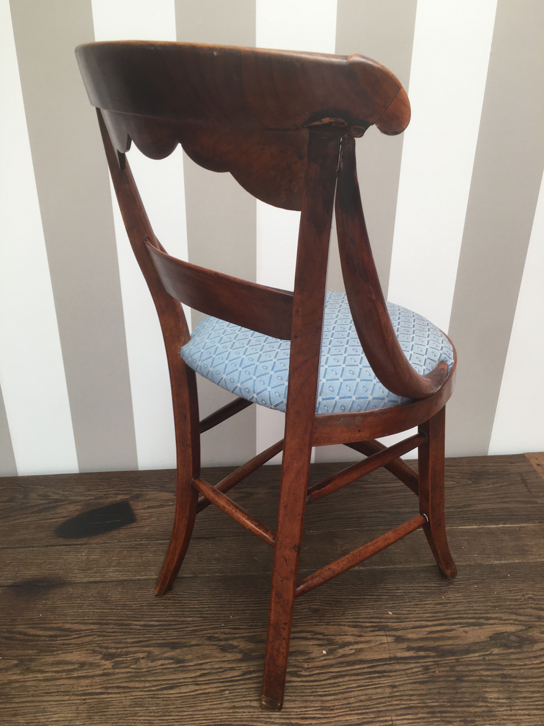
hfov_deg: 48.2
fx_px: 608
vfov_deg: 61.7
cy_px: 363
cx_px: 272
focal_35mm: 29
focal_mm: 4.15
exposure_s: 1/100
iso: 40
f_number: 2.2
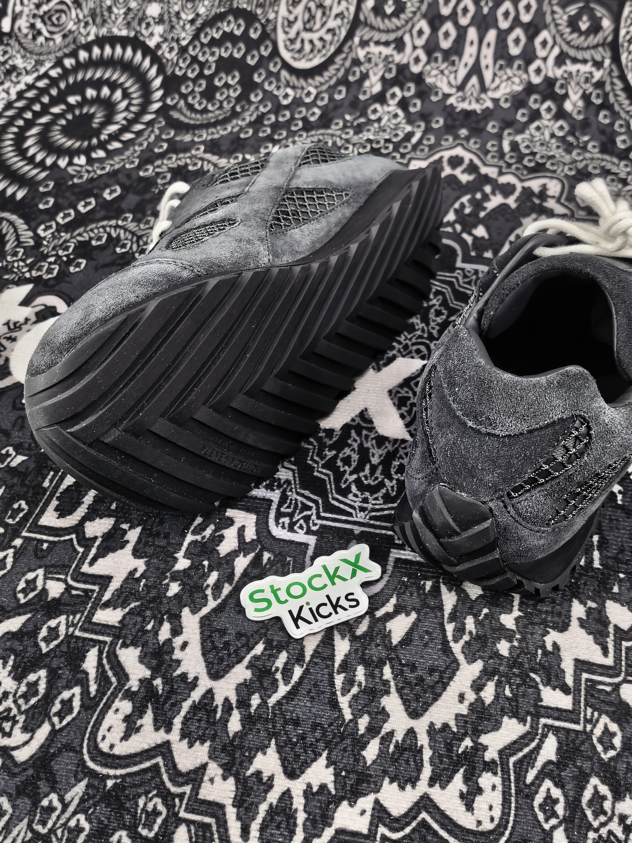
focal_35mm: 37
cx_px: 316
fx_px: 901
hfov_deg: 38.7
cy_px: 422
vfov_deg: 50.1
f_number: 2
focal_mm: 5.75
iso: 50
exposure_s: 1/104
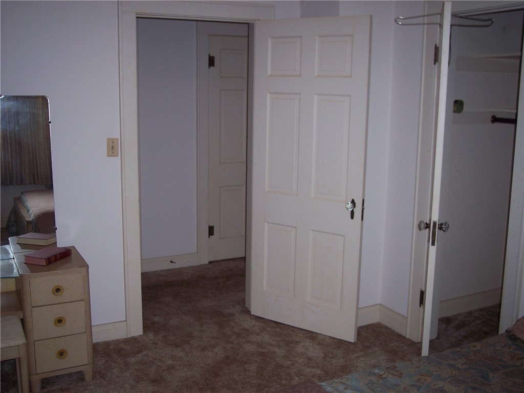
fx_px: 590
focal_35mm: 39
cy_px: 196
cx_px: 262
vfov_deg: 36.8
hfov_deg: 47.9
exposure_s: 1/60
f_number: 2.8
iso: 100
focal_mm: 8
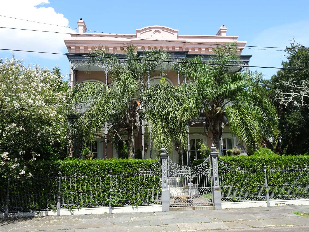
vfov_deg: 44.2
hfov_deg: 56.8
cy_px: 114
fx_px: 286
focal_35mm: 32
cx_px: 157
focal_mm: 5.26
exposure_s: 1/400
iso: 80
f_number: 4
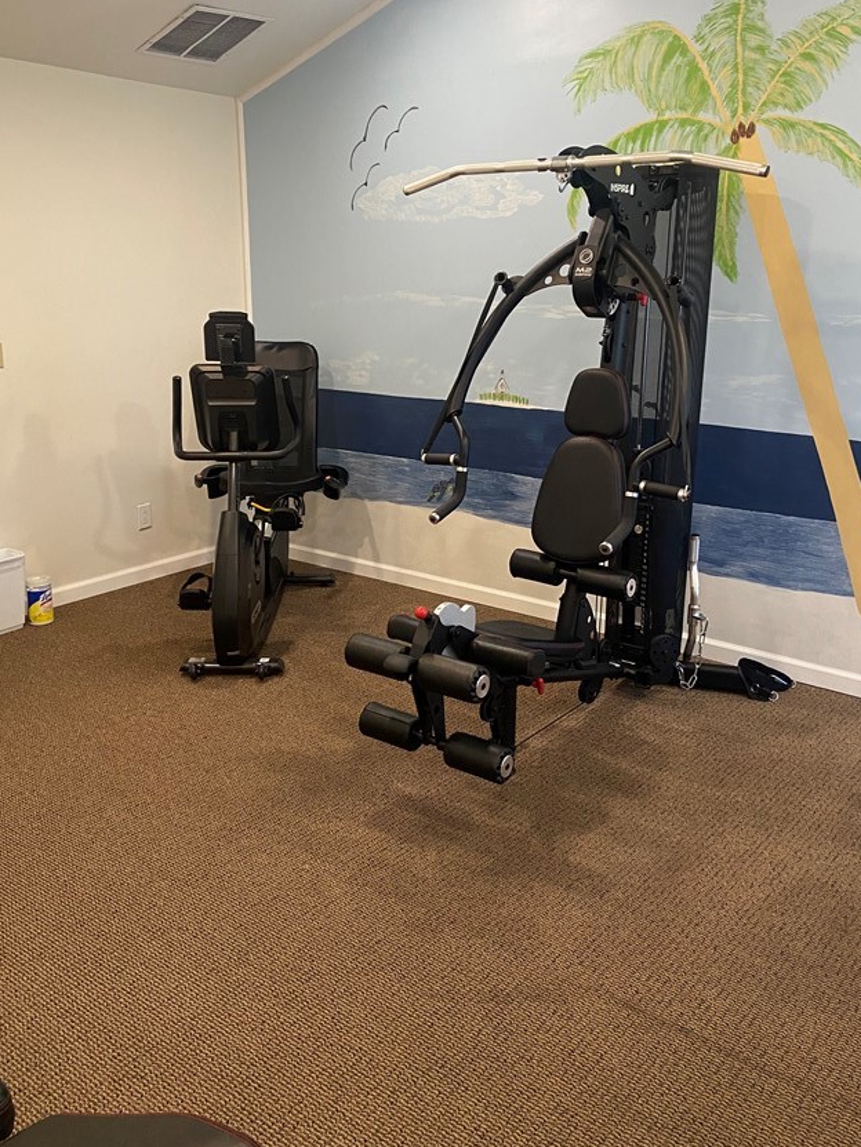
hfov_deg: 44.2
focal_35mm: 32
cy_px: 498
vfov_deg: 56.6
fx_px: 1061
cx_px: 418
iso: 250
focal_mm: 4.25
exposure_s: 1/60
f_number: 1.8
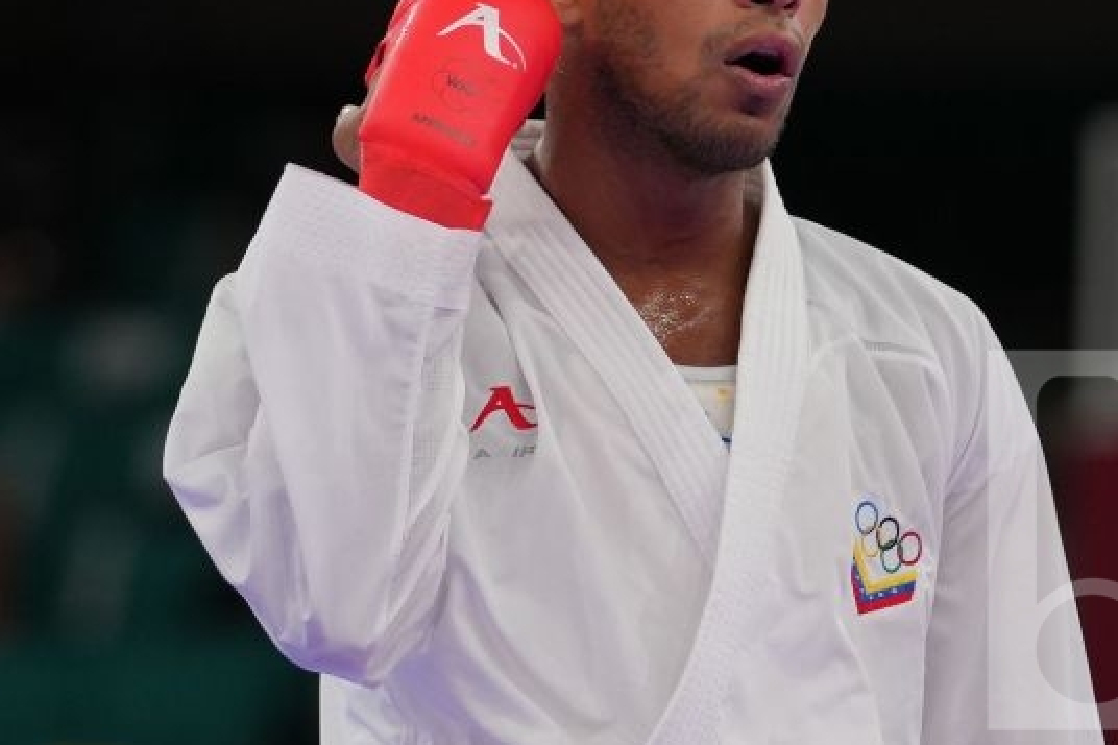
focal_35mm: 534
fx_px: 16578
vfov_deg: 2.6
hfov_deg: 3.9
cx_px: 476
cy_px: 540
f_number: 2.8
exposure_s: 1/1000
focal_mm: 159
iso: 500
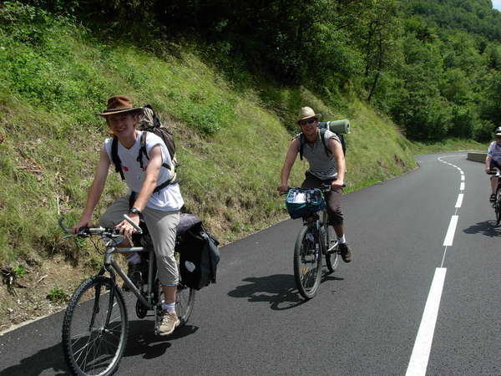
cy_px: 188
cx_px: 250
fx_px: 550
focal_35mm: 38
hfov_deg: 49.0
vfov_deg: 37.7
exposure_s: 1/470
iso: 79
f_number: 4.9
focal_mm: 6.3
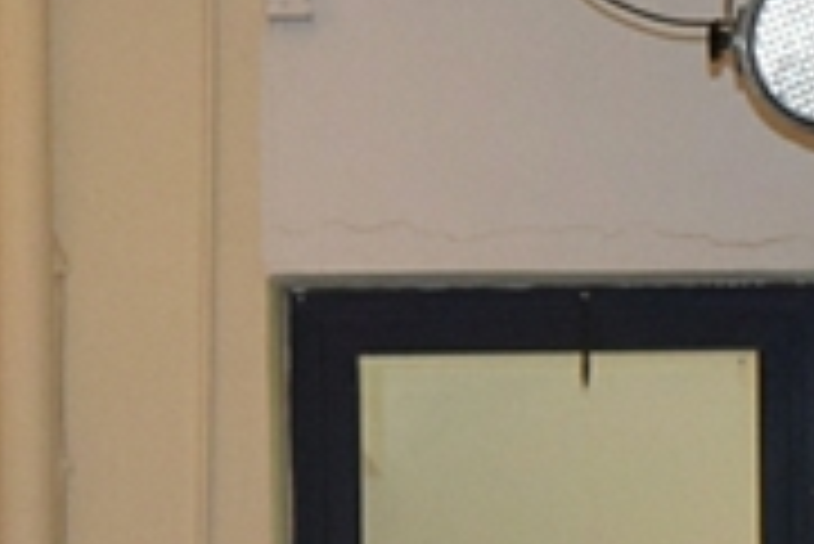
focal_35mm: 455
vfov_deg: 3.0
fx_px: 10290
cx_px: 1034
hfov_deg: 4.5
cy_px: 1347
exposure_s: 1/60
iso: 2000
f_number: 5.6
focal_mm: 55
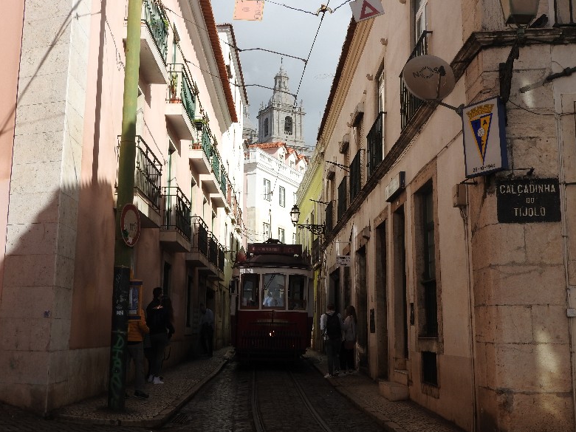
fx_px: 682
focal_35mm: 41
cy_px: 216
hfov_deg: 45.8
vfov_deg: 35.1
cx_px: 294
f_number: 3.8
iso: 100
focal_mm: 7.2
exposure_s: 1/1250
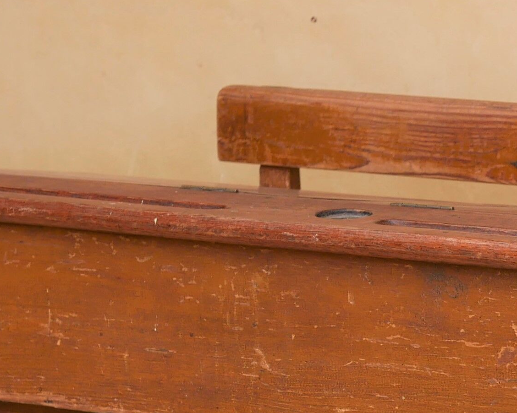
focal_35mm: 159
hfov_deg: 11.8
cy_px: 410
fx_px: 2432
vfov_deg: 9.6
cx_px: 695
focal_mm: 20
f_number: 3.5
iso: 200
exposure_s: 1/400
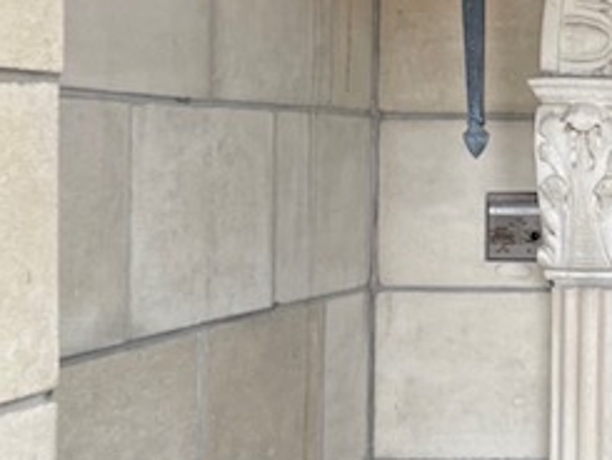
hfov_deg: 19.4
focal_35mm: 85
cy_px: 162
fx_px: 1504
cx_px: 974
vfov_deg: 17.3
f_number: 1.6
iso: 32
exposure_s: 1/252
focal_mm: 4.2
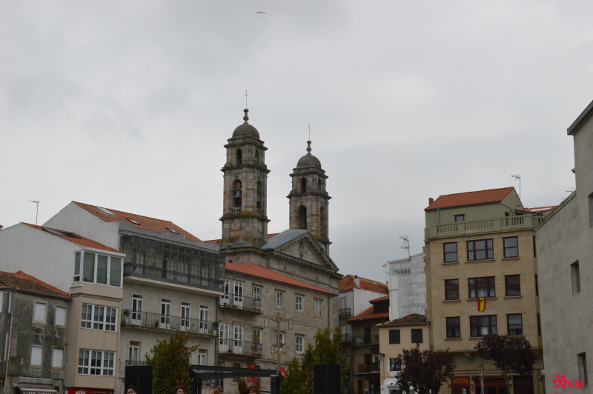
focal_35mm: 68
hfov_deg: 29.9
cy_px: 197
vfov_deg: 20.1
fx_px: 1111
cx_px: 296
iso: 100
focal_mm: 45
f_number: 11
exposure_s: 1/200
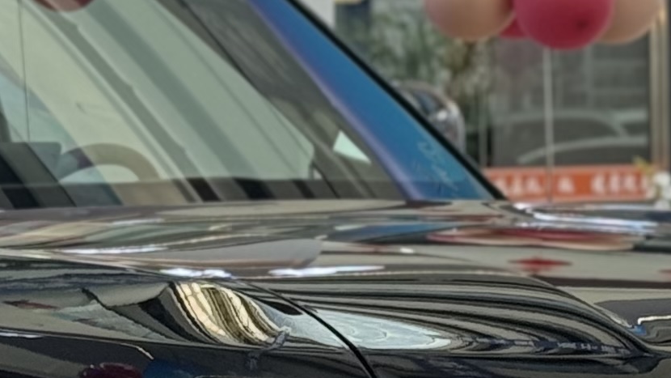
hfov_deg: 8.4
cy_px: 135
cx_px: -104
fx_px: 4520
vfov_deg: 4.8
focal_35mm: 254
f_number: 1.78
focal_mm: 6.76
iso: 50
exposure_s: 1/50
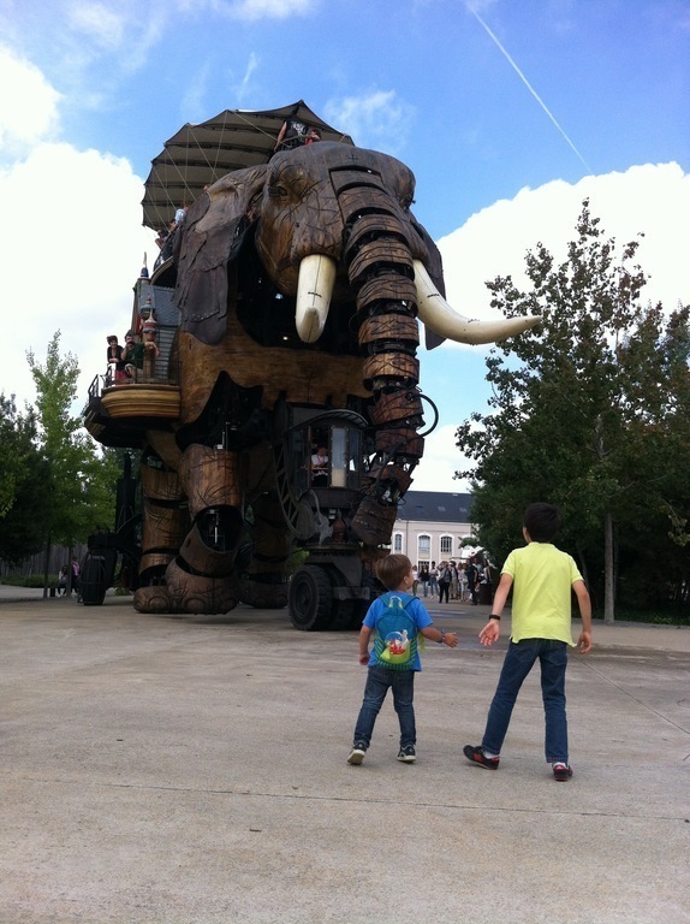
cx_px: 345
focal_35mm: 35
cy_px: 462
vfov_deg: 52.7
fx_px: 932
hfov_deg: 40.6
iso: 80
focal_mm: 3.85
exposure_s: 1/862
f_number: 2.8
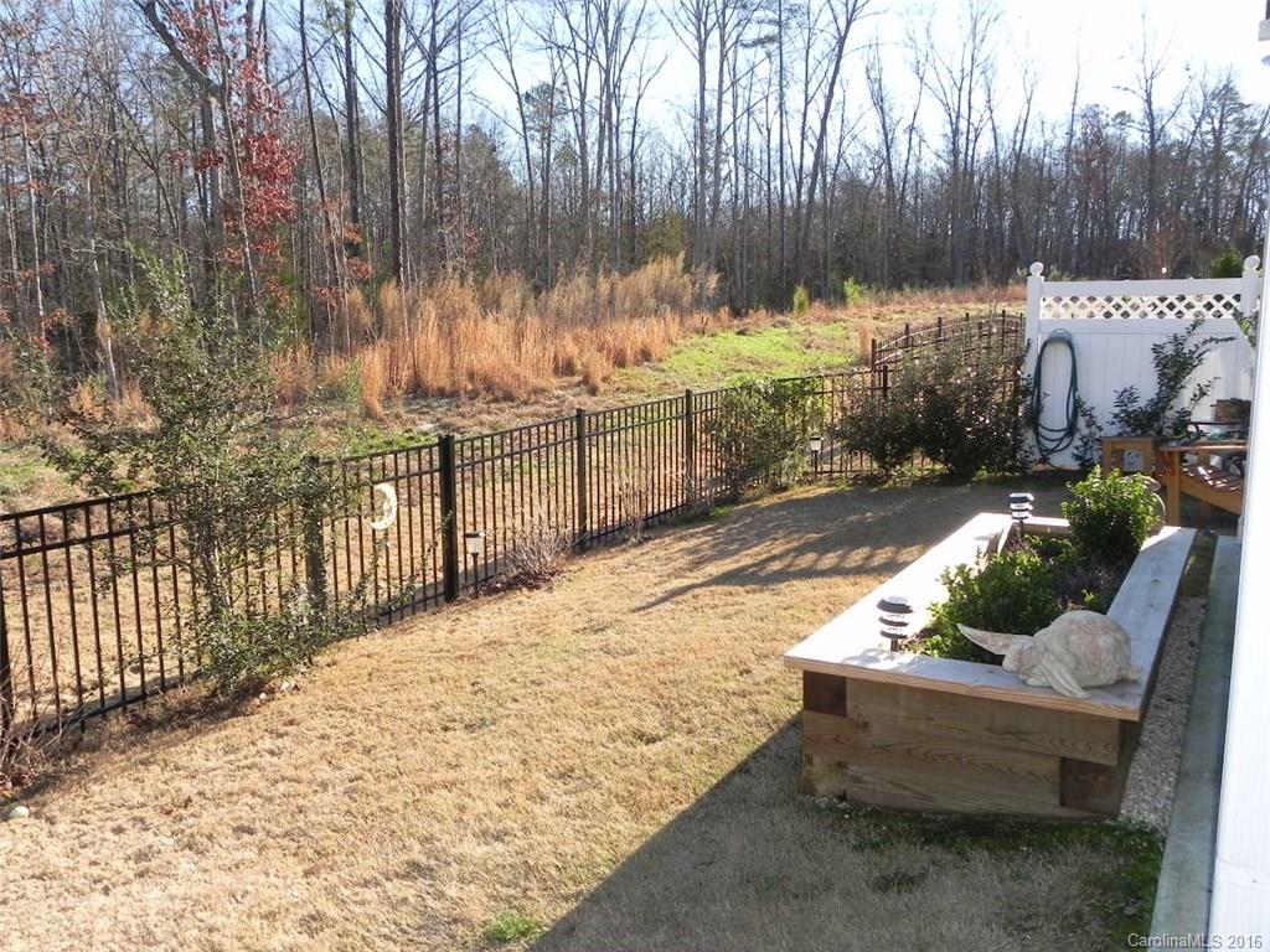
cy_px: 476
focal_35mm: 29
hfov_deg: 61.7
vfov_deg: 48.2
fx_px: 1064
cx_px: 635
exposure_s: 1/261
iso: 224
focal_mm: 5.2
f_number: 5.6
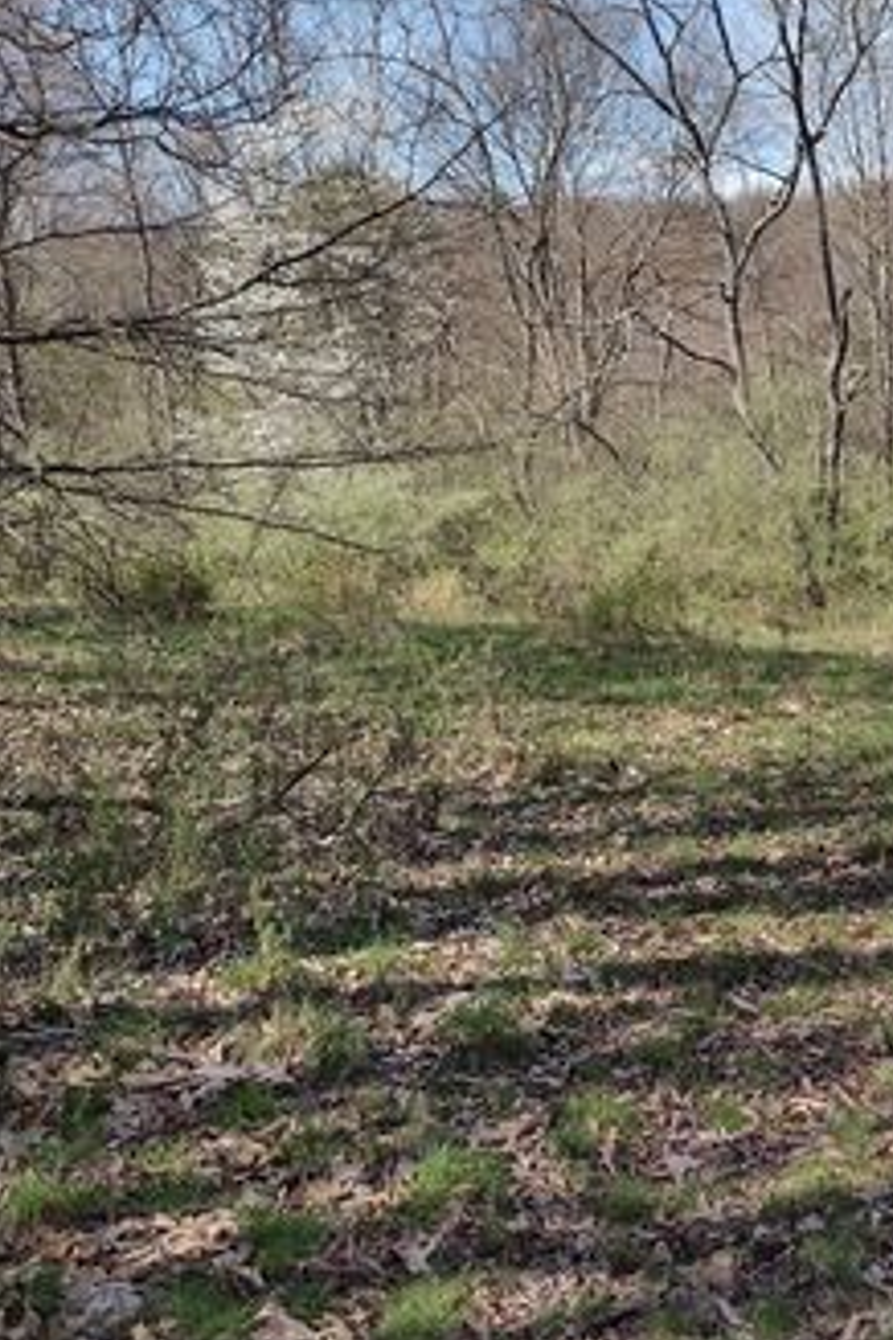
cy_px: 588
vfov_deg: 45.3
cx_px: 868
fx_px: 1600
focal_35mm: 43
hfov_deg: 29.4
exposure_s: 1/1146
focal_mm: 4.71
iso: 100
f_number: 1.7
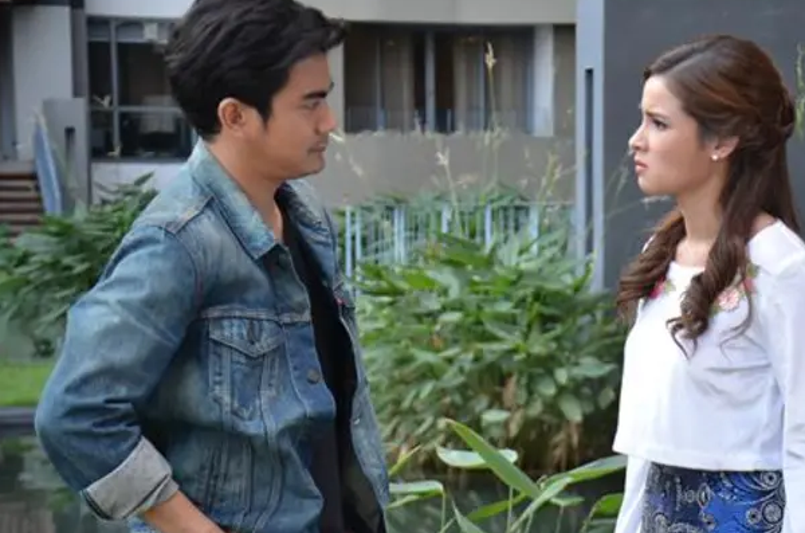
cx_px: 518
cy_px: 289
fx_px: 2699
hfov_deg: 16.9
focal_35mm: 121
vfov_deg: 11.3
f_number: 5
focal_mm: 62
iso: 400
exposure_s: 1/200
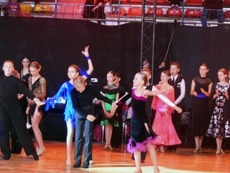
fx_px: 837
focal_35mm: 126
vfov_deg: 11.8
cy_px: 86
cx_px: 115
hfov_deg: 15.6
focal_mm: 22.6
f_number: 2.8
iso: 1000
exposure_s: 1/80
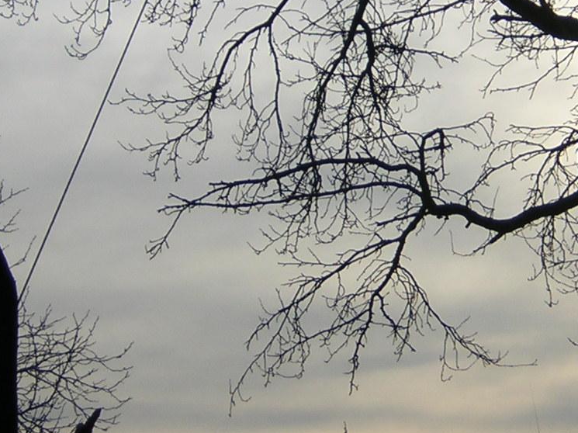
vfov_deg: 9.3
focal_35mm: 159
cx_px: 404
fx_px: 2654
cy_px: 63
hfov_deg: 12.4
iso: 100
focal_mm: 9.6
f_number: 3.8
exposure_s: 1/1502
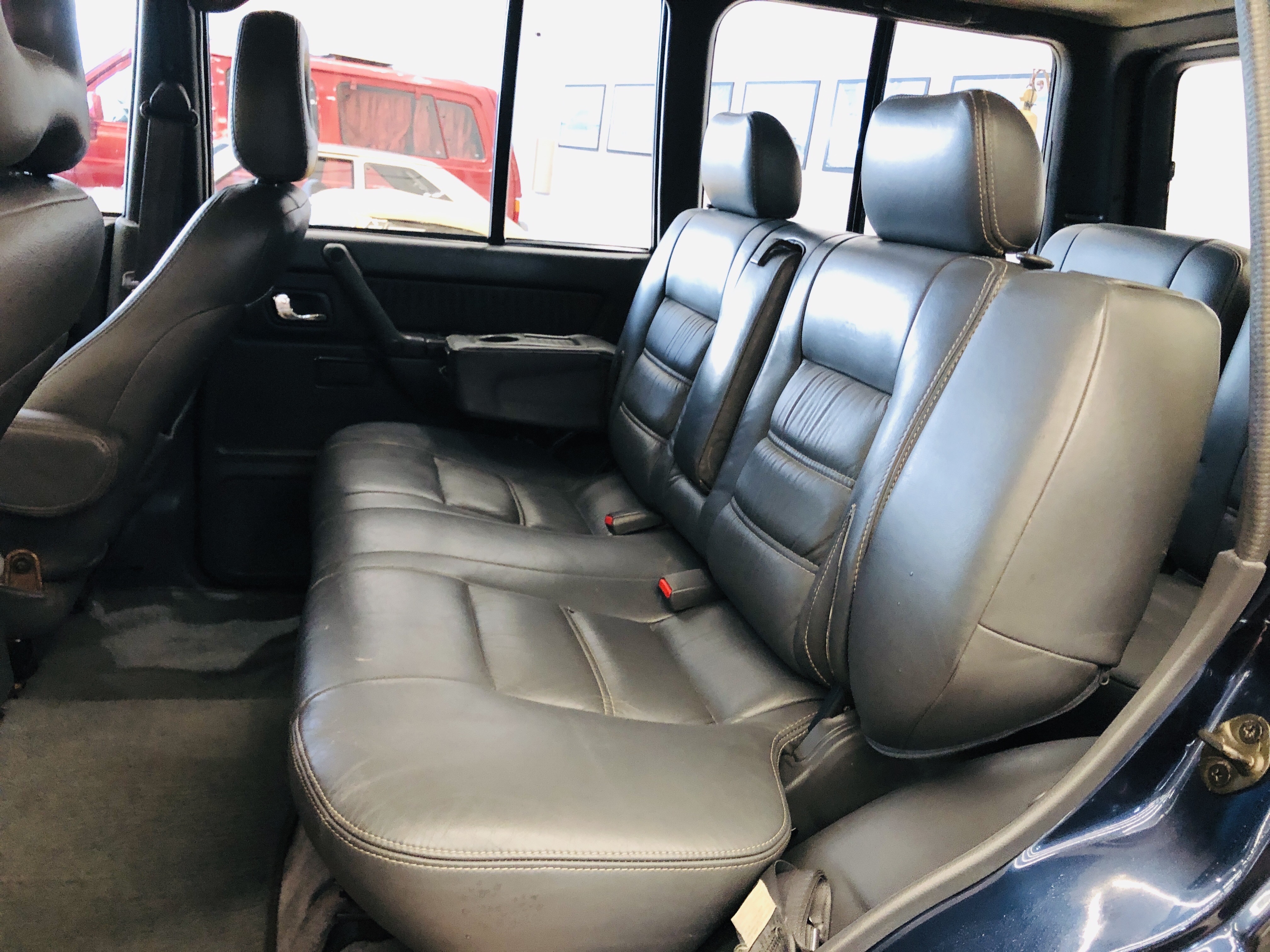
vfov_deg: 49.7
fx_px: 1027
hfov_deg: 63.4
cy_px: 476
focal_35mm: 28
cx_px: 635
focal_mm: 3.99
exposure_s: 1/6
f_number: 1.8
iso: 80
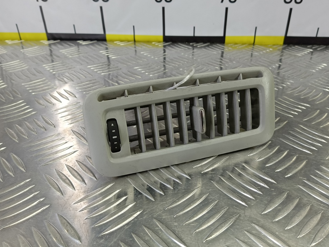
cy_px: 119
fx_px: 238
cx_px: 176
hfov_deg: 69.3
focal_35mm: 25
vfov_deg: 54.9
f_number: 1.6
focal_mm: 4.11
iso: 107
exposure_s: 1/50
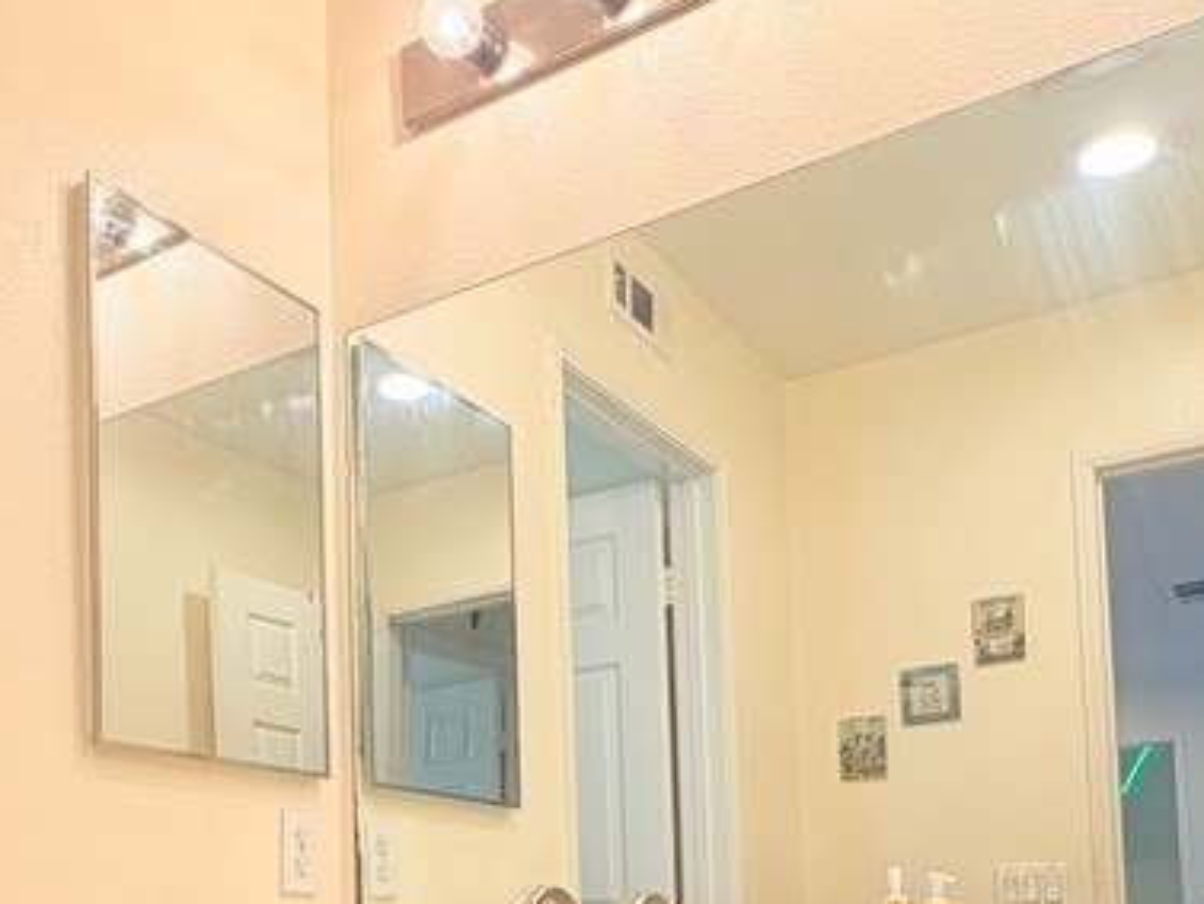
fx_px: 1322
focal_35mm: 38
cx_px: 479
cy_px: 885
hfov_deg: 48.7
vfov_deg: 34.6
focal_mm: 2.22
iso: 125
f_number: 2.2
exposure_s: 1/120
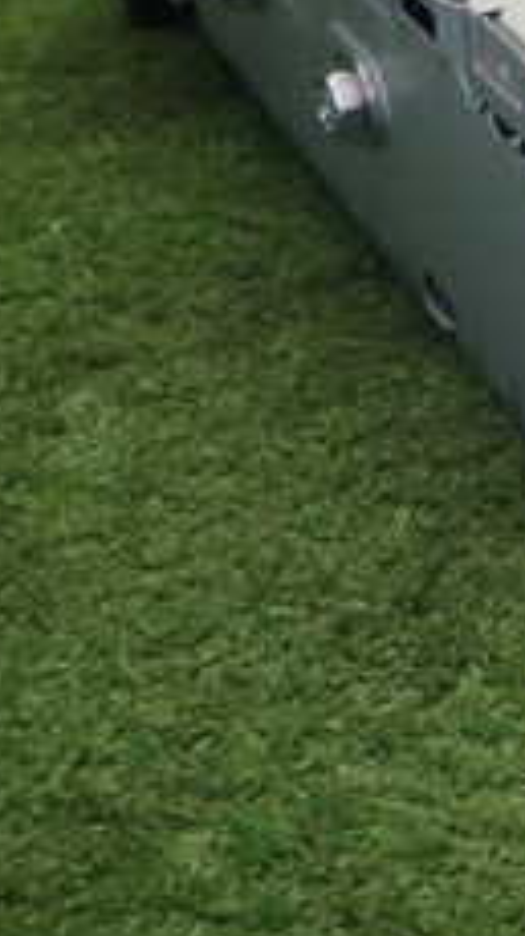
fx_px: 1761
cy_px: 53
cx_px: 895
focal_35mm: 71
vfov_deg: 28.4
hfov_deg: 15.1
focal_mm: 4.5
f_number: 2
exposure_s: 1/60
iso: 160
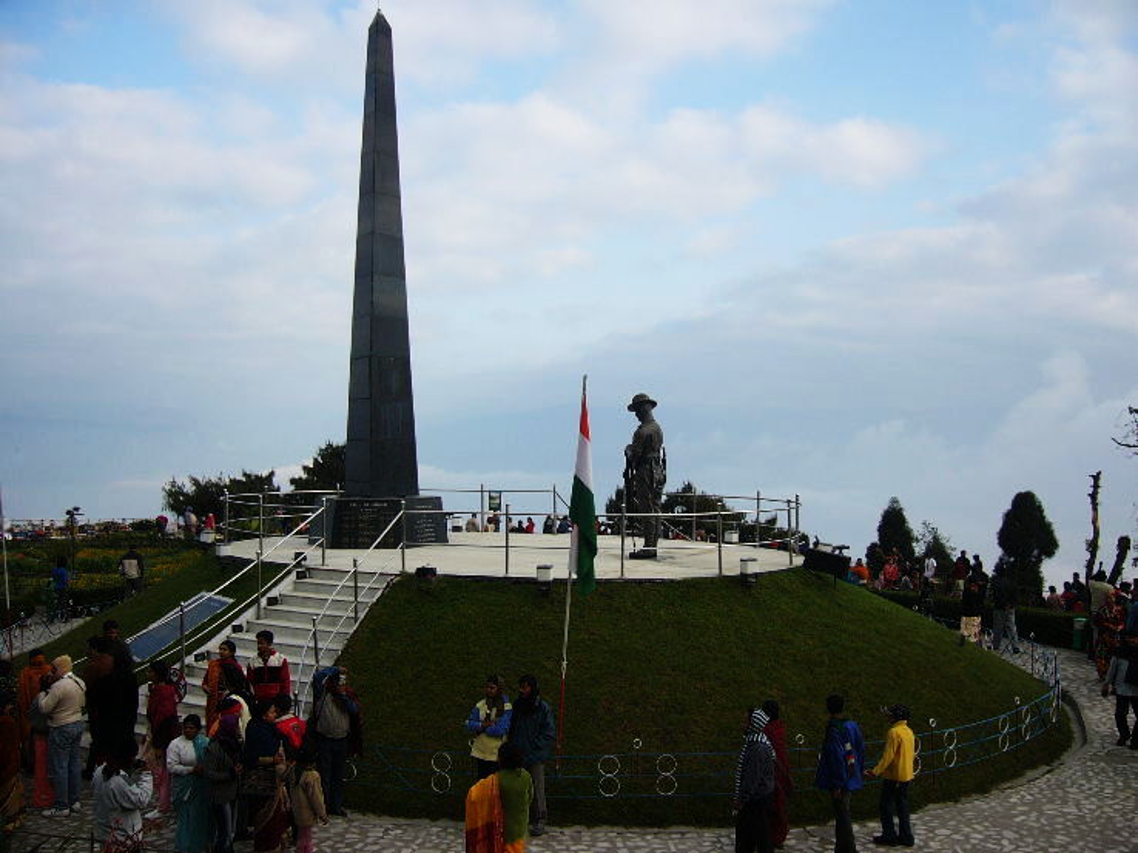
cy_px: 426
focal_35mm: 35
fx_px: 1150
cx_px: 569
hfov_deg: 52.6
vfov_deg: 40.7
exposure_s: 1/800
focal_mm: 5.8
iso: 50
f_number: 2.8
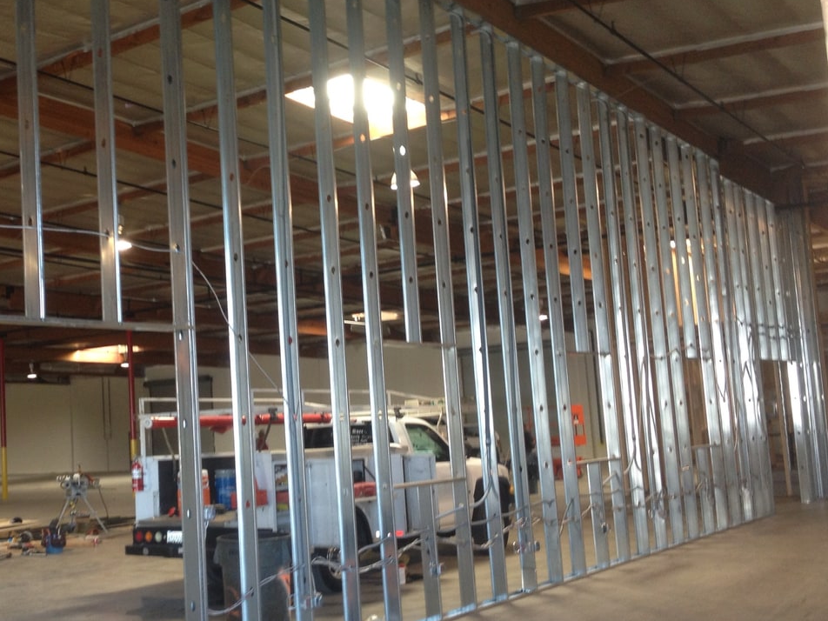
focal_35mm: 49
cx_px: 280
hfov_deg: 38.5
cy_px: 311
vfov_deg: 29.7
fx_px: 1172
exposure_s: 1/30
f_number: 2.4
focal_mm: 4.28
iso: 100
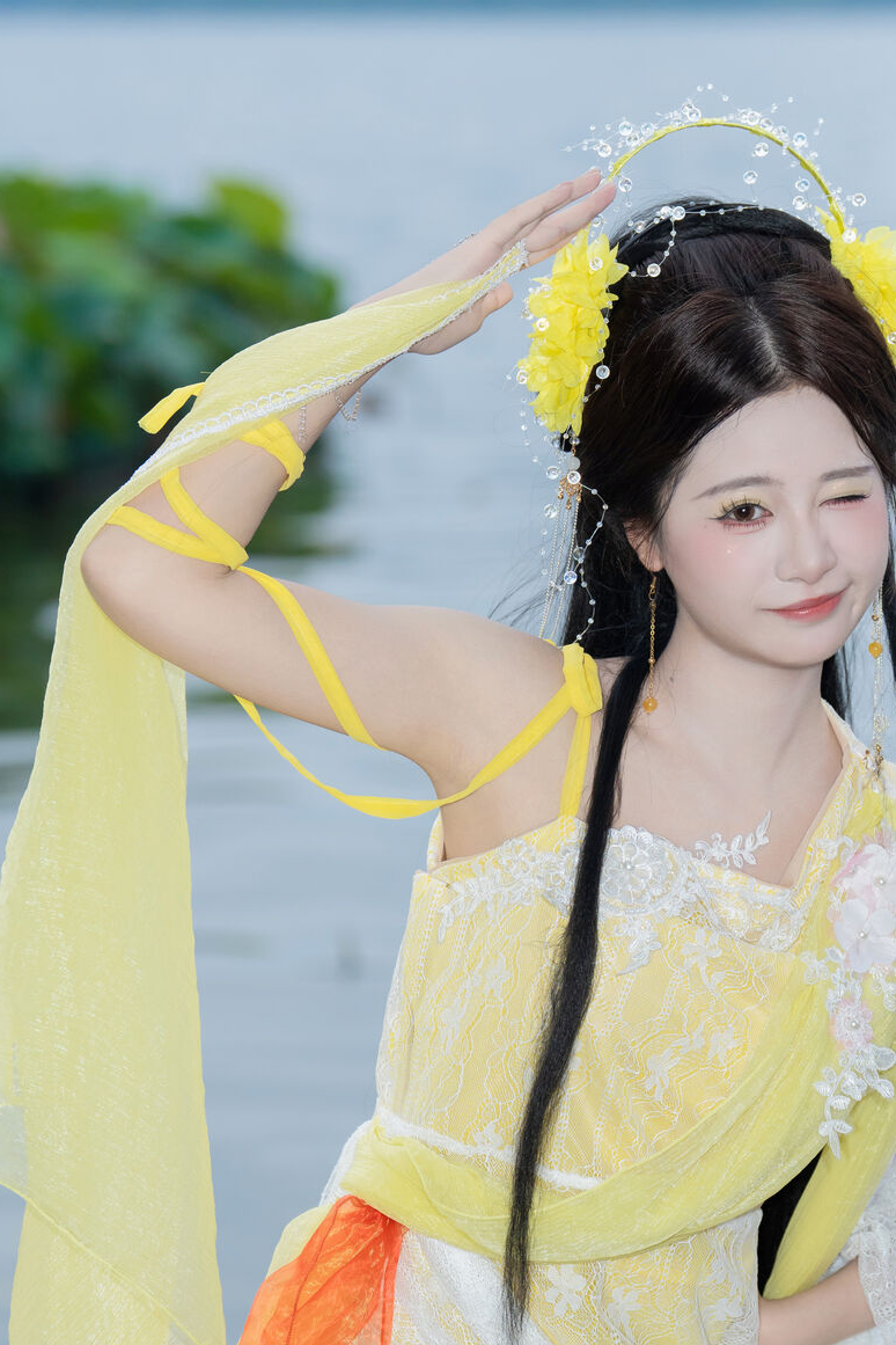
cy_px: 860
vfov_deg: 13.2
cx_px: 651
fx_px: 5786
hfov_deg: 8.8
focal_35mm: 155
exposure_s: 1/250
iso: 1250
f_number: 4
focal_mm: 100
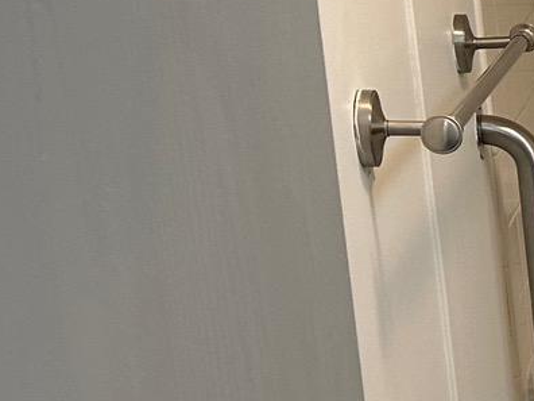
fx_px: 1913
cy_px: 304
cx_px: 1274
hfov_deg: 12.5
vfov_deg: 11.9
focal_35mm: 124
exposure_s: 1/120
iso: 125
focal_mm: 6.86
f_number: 1.78
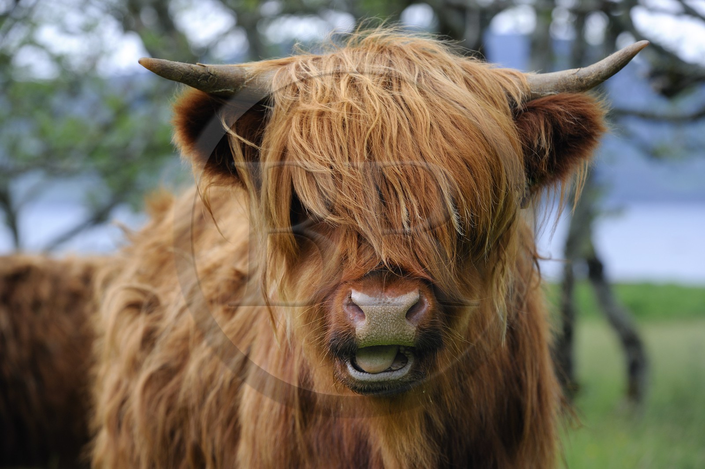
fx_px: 2642
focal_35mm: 135
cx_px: 352
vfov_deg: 10.1
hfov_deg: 15.2
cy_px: 234
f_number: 5.6
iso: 400
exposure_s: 1/250
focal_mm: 135
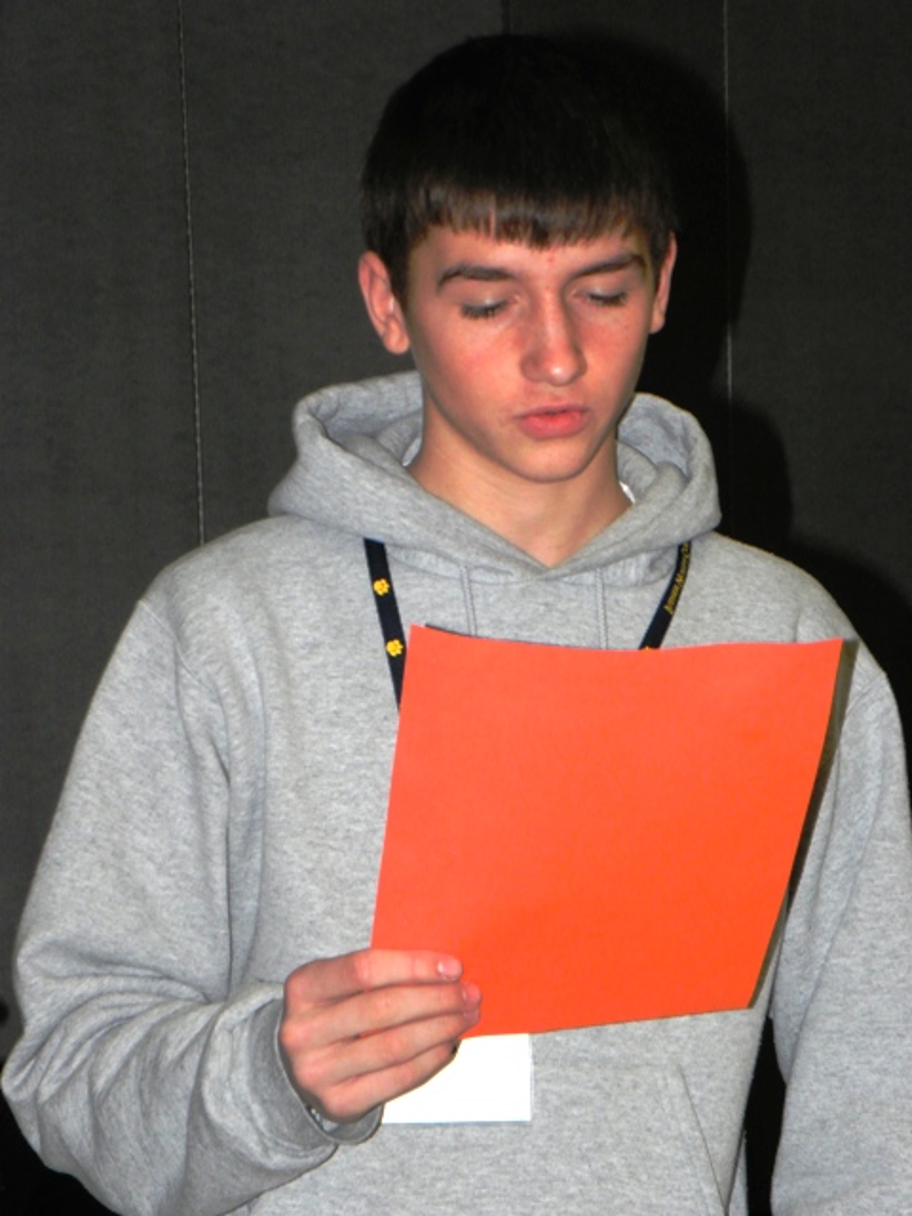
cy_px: 608
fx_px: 5691
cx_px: 456
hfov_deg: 9.2
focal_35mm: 162
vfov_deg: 12.2
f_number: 4.5
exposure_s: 1/125
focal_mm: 28.8
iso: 200
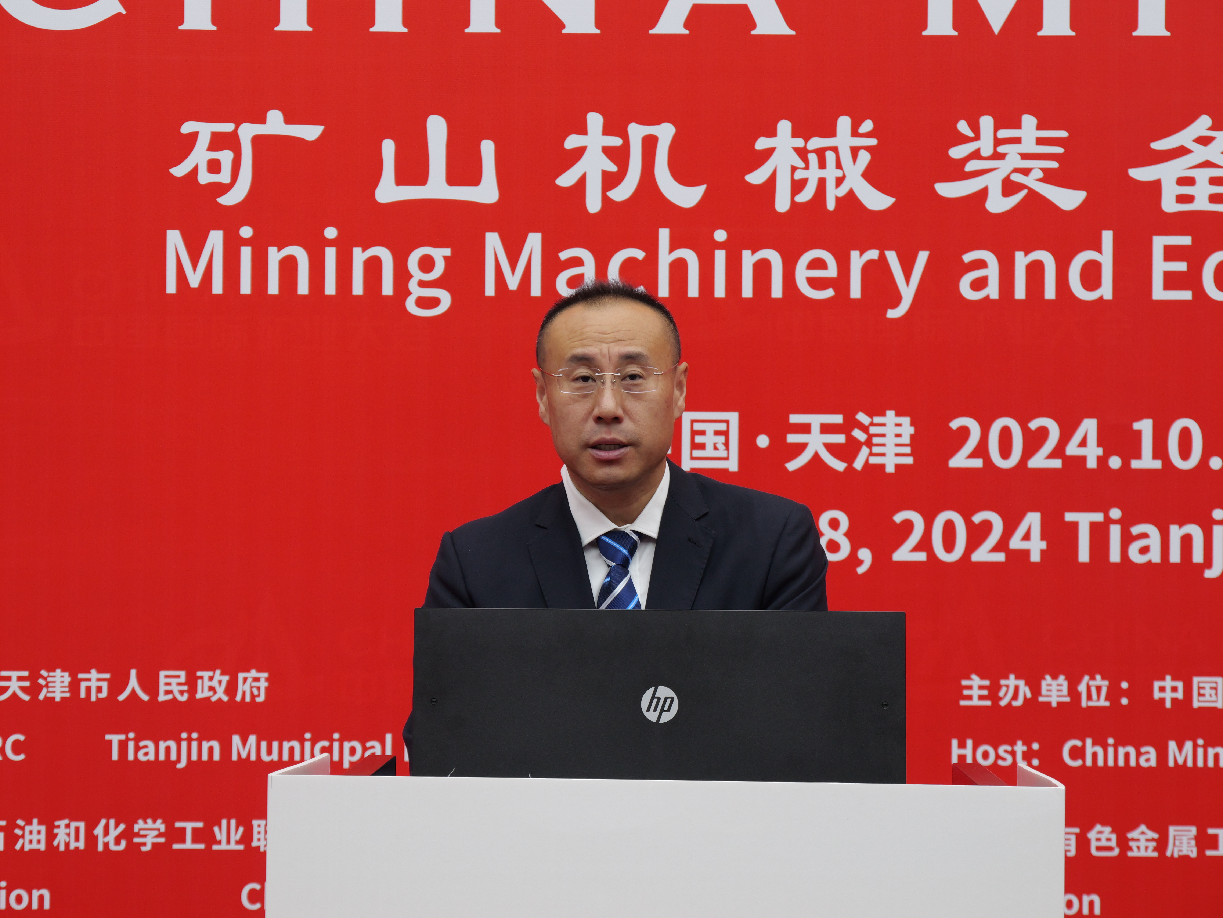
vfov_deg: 11.4
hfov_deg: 15.2
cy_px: 459
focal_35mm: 130
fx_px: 4594
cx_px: 612
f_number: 5.6
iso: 400
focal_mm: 65
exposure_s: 1/25
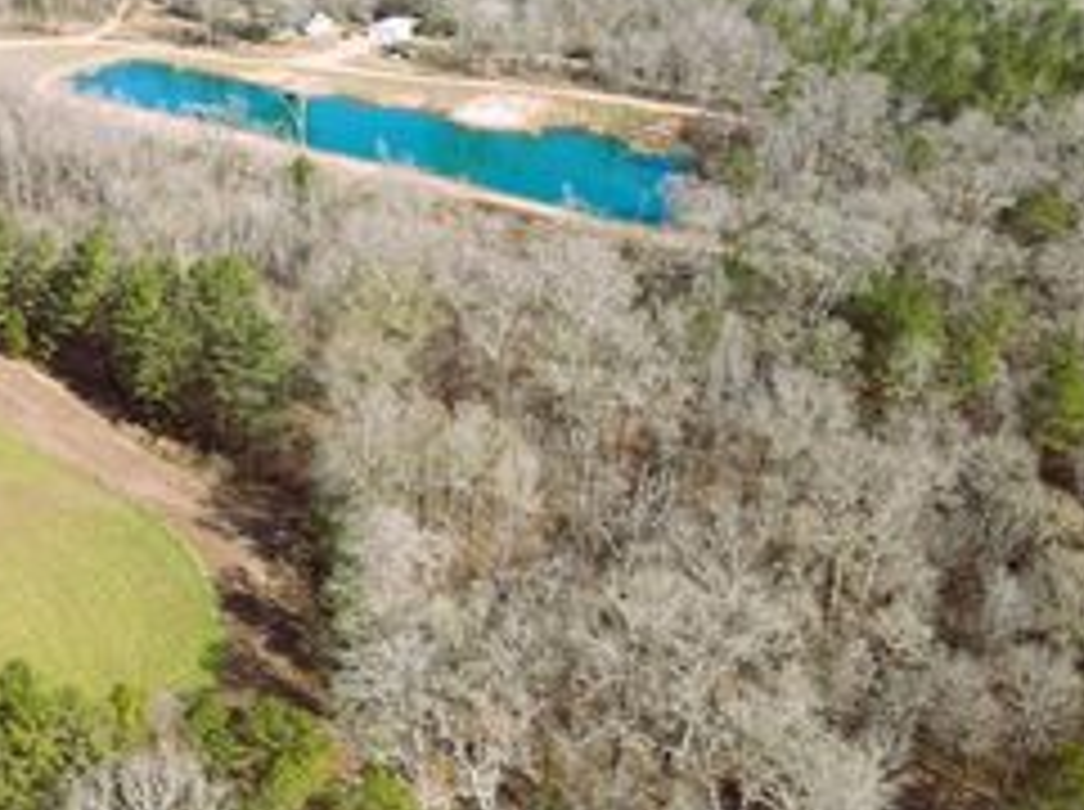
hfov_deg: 43.2
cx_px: 344
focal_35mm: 43
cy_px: 389
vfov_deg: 33.5
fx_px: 1345
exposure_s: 1/20
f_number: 2.8
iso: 100
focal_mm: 4.5
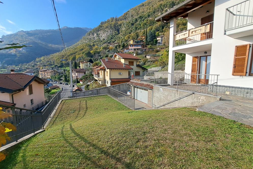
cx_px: 126
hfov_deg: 104.3
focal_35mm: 14
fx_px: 98
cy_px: 84
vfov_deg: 81.2
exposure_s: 1/1079
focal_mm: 1.74
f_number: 2.2
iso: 50
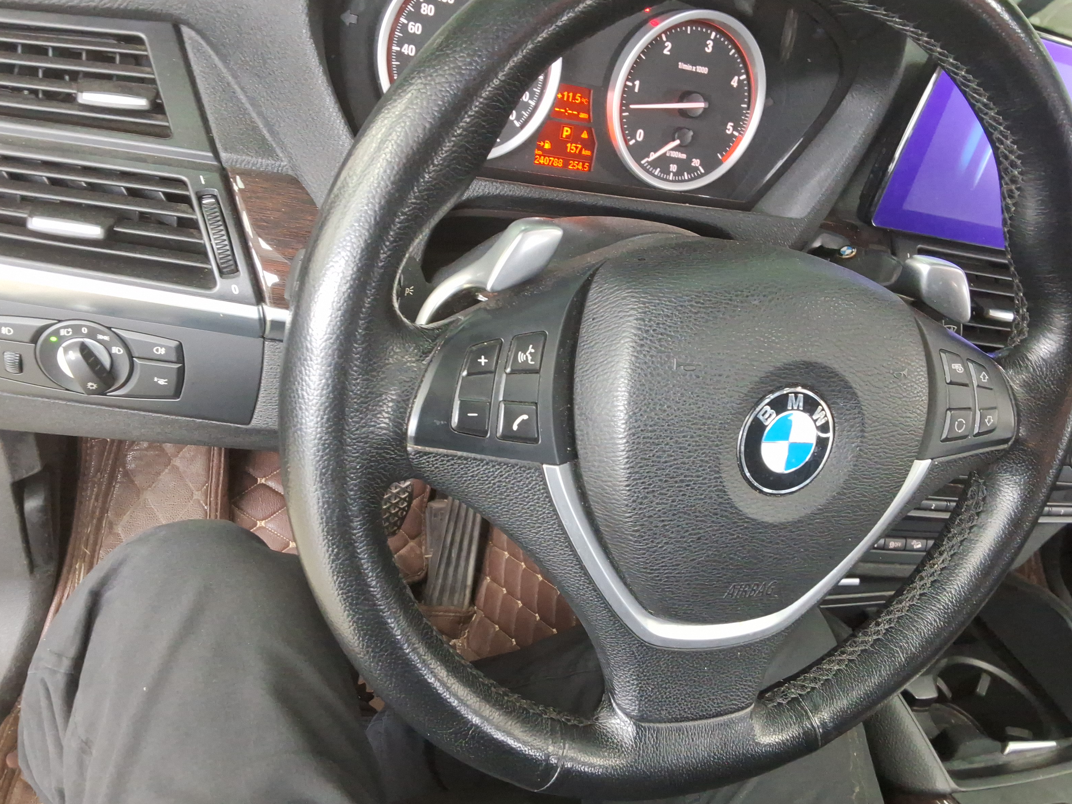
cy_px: 398
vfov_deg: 48.2
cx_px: 542
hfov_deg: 61.7
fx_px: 898
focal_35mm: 29
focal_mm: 2.91
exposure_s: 1/30
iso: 181
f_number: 1.9
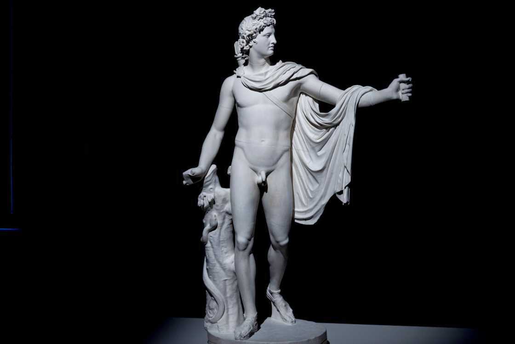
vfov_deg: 27.0
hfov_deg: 39.6
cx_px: 258
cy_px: 172
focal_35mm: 50
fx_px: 715
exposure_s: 1/40
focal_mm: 50
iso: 1000
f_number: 4
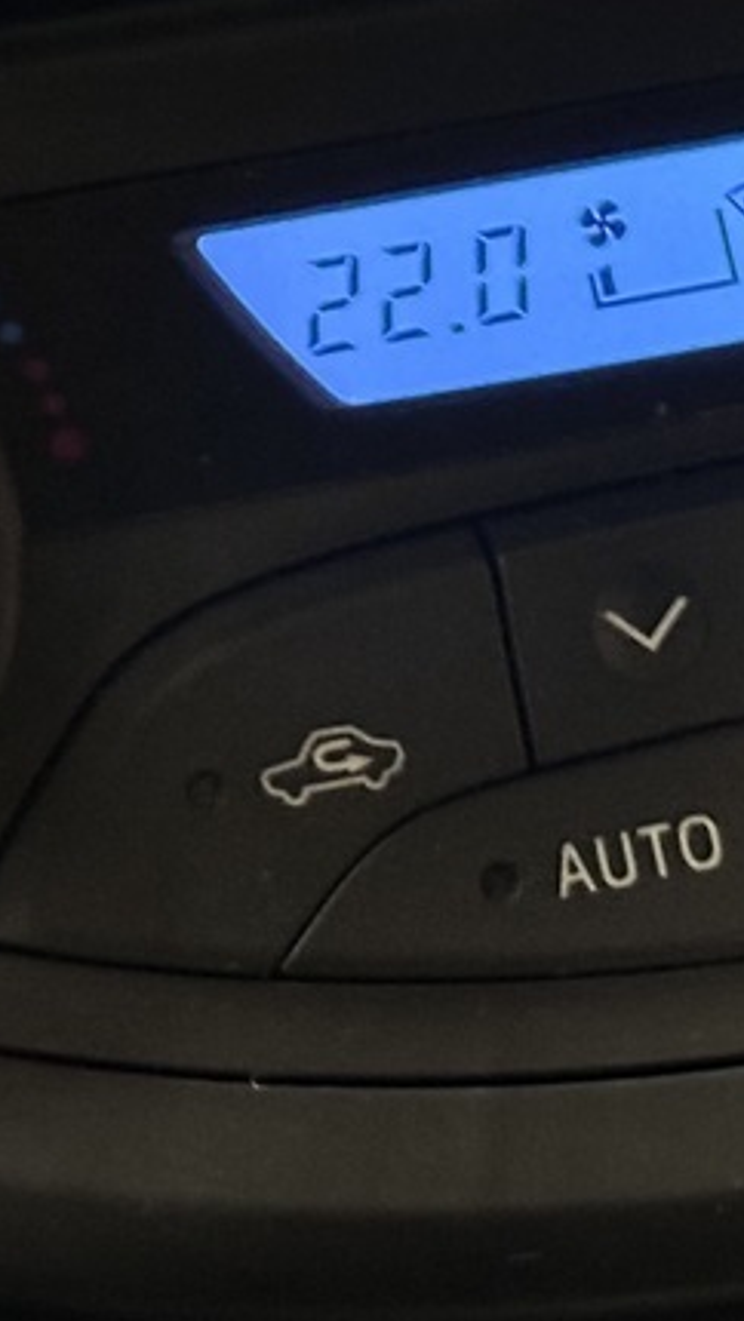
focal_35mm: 175
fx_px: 6135
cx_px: 612
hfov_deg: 6.9
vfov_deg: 12.3
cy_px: 399
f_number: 1.78
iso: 640
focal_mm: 6.86
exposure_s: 1/26
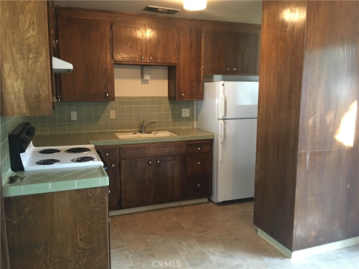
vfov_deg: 48.2
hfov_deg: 61.7
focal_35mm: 29
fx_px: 301
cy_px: 134
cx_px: 180
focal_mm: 4.15
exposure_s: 1/4
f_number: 2.2
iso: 80
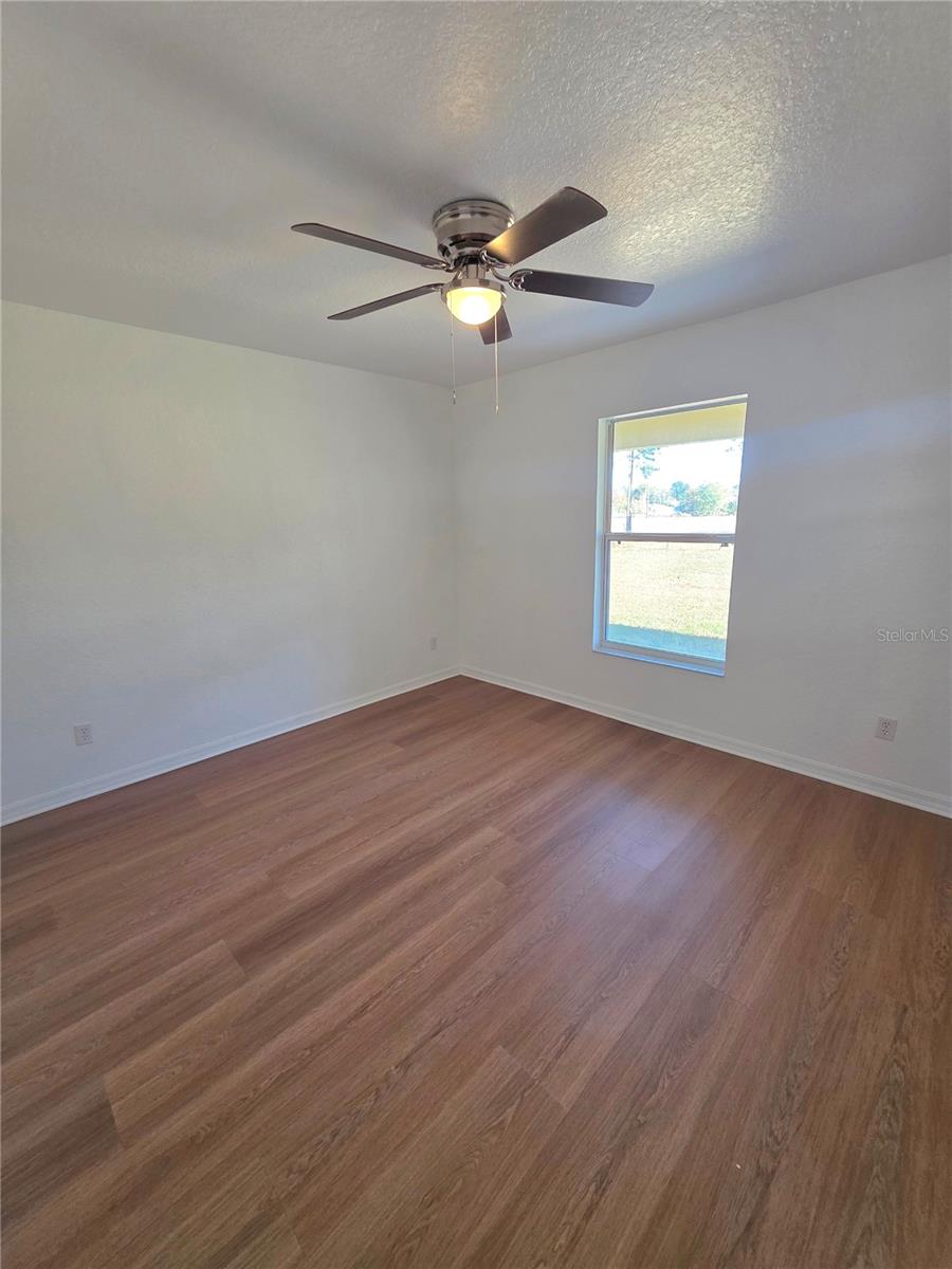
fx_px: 477
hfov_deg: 89.9
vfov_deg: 106.2
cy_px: 634
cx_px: 476
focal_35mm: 13
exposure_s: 1/120
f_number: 1.9
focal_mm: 2.2
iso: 125
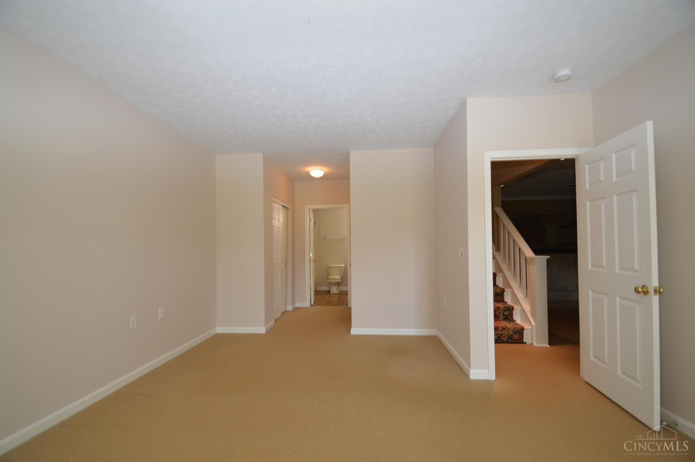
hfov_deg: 100.4
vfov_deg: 77.2
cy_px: 231
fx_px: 289
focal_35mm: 15
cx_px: 348
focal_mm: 10
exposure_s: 1/60
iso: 400
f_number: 3.5
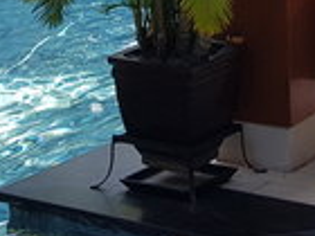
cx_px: 268
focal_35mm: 119
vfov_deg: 11.7
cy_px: -166
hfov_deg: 16.4
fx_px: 1083
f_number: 1.7
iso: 40
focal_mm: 4.3
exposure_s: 1/241
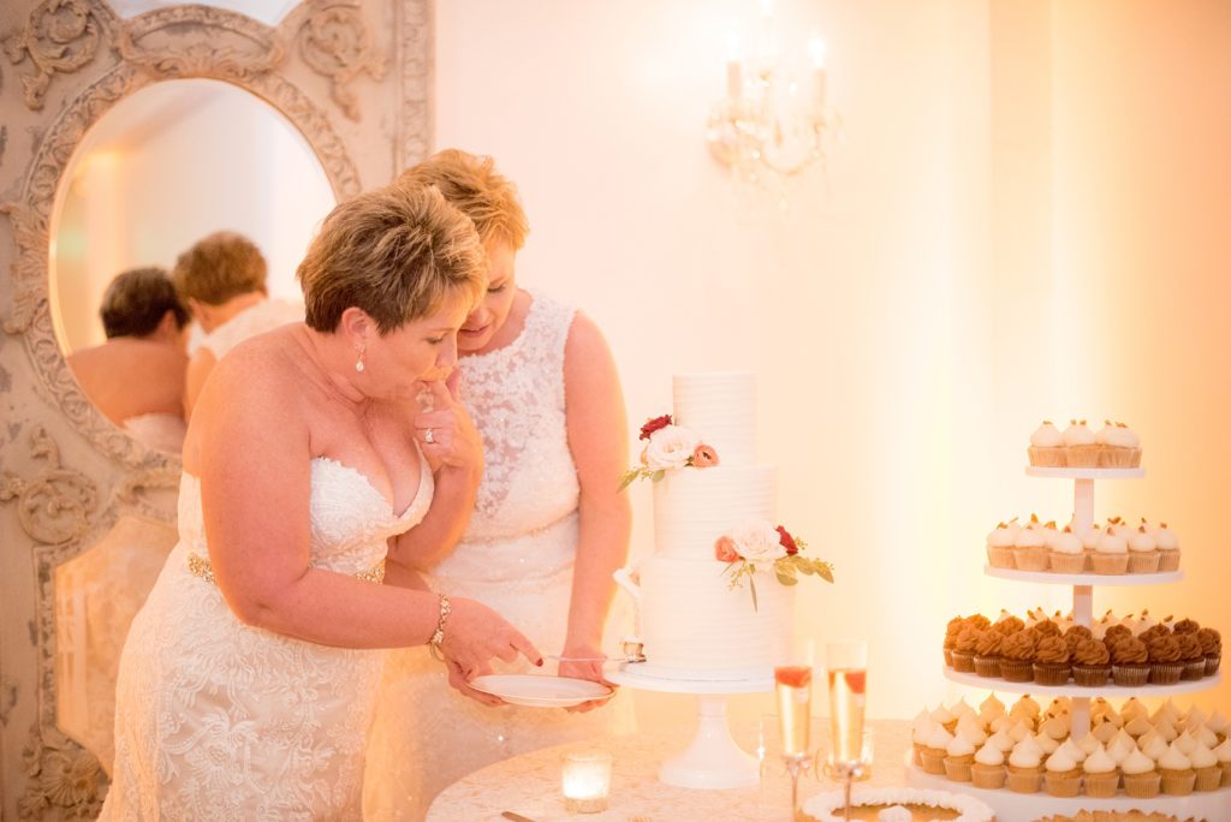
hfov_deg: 39.6
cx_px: 616
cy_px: 411
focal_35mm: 50
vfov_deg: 27.0
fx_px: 1711
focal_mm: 50
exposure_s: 1/100
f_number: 1.6
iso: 1600
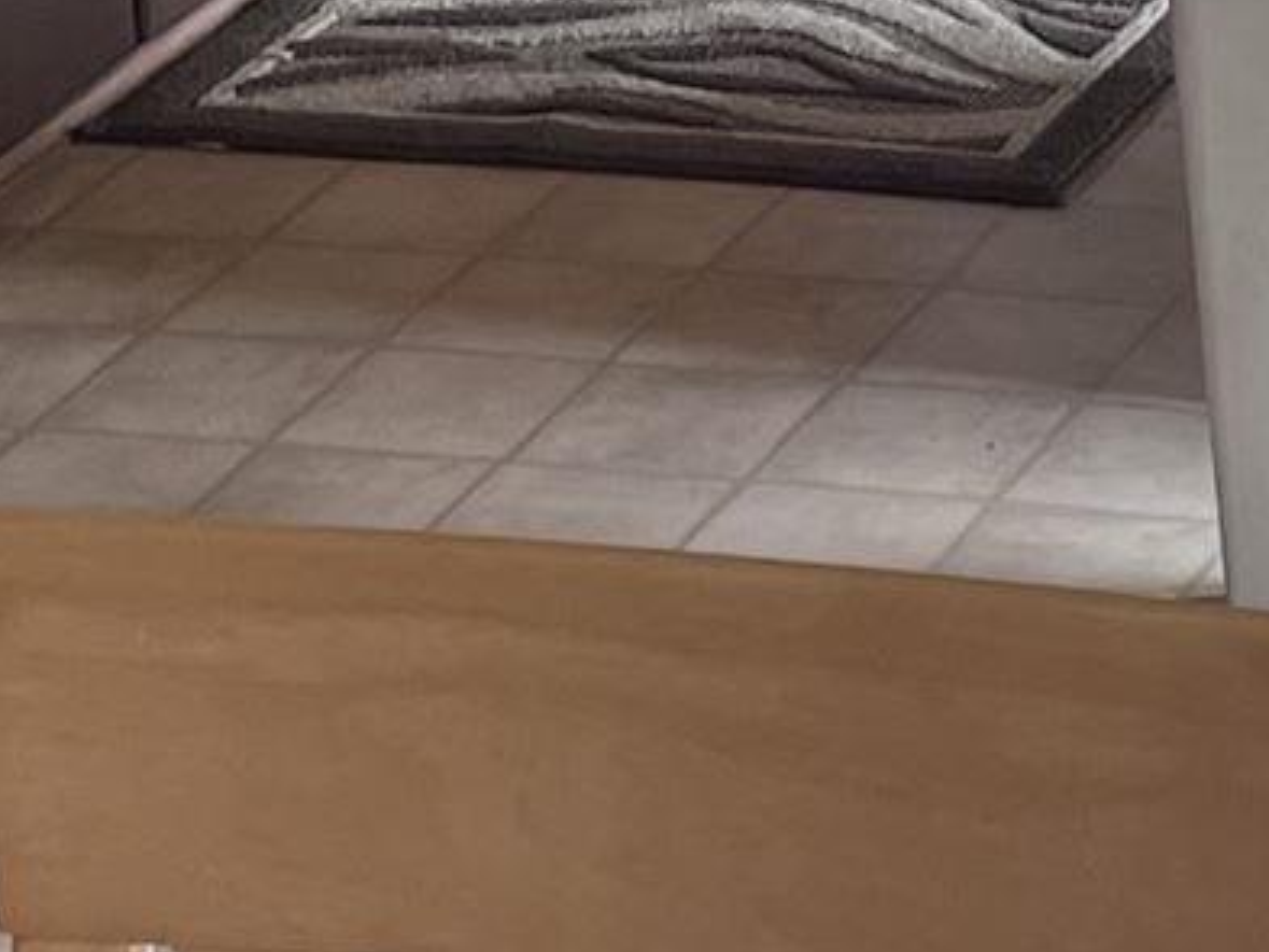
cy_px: -539
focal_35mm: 203
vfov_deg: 7.2
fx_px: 7444
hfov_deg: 9.6
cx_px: 1485
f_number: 1.6
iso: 40
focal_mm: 4.2
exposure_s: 1/121
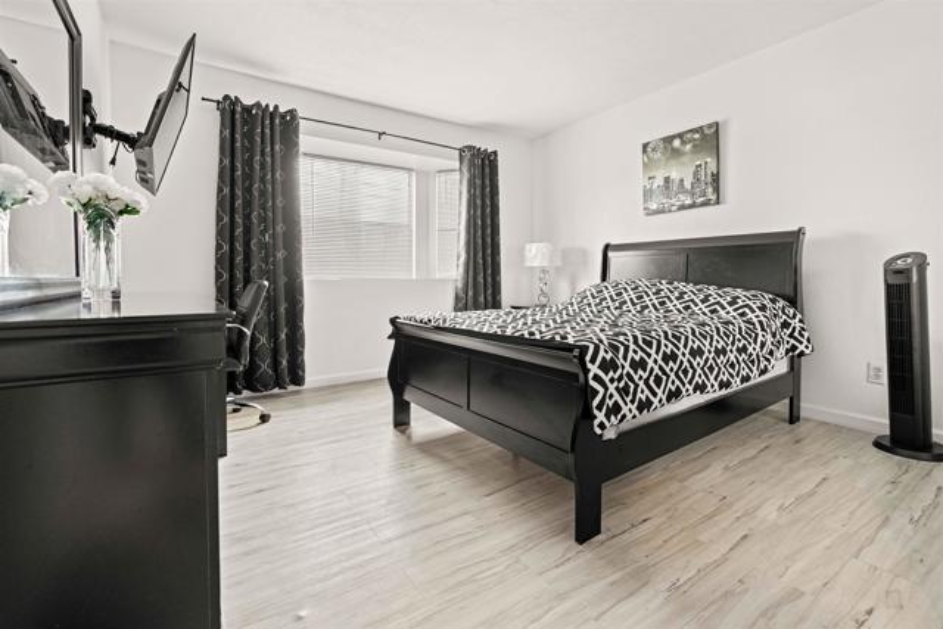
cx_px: 472
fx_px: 419
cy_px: 314
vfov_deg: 73.8
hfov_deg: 96.7
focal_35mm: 16
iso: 1250
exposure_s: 1/13
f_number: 4
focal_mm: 16
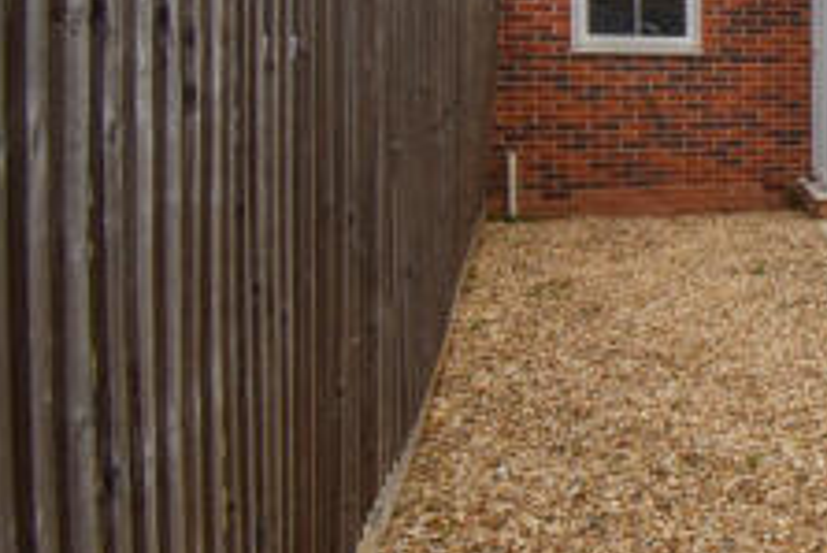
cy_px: 109
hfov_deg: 31.0
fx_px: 1011
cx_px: 1148
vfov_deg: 29.8
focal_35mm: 44
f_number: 4.5
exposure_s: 1/640
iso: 100
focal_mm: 10
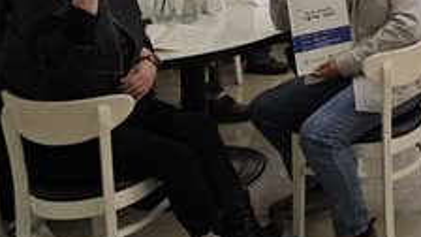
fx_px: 748
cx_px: 526
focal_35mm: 67
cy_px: -139
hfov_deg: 27.1
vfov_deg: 16.1
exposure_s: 1/120
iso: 100
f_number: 1.7
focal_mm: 6.3
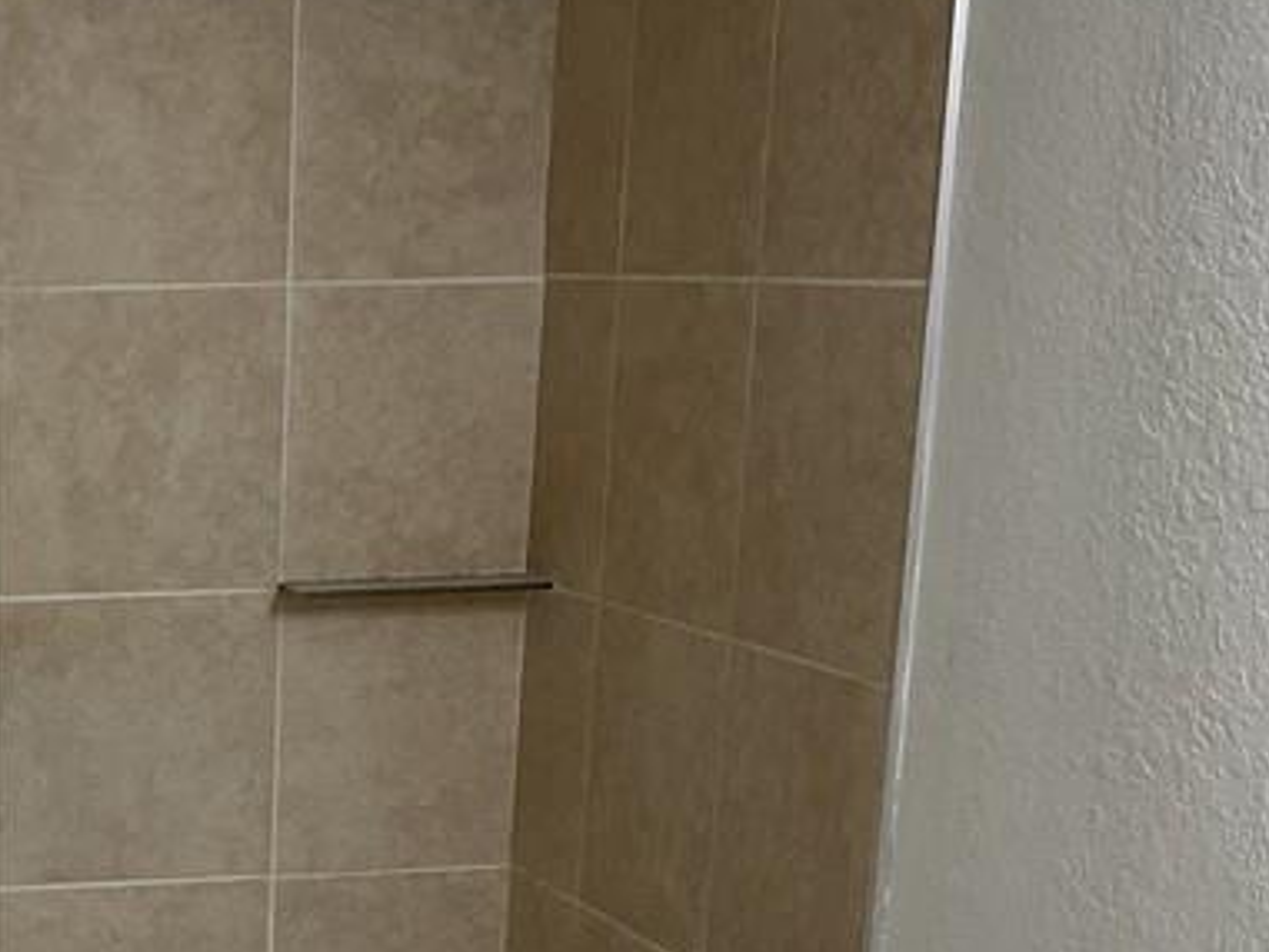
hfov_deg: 23.7
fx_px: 2860
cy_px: 1072
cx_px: -60
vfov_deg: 18.2
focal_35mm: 78
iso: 50
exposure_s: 1/120
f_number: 1.8
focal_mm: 3
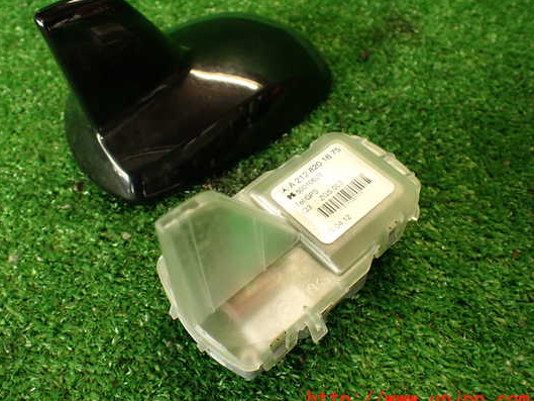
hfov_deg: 53.8
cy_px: 186
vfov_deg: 41.8
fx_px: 525
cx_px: 232
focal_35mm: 34
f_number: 2.3
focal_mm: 5.4
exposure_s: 1/40
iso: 200
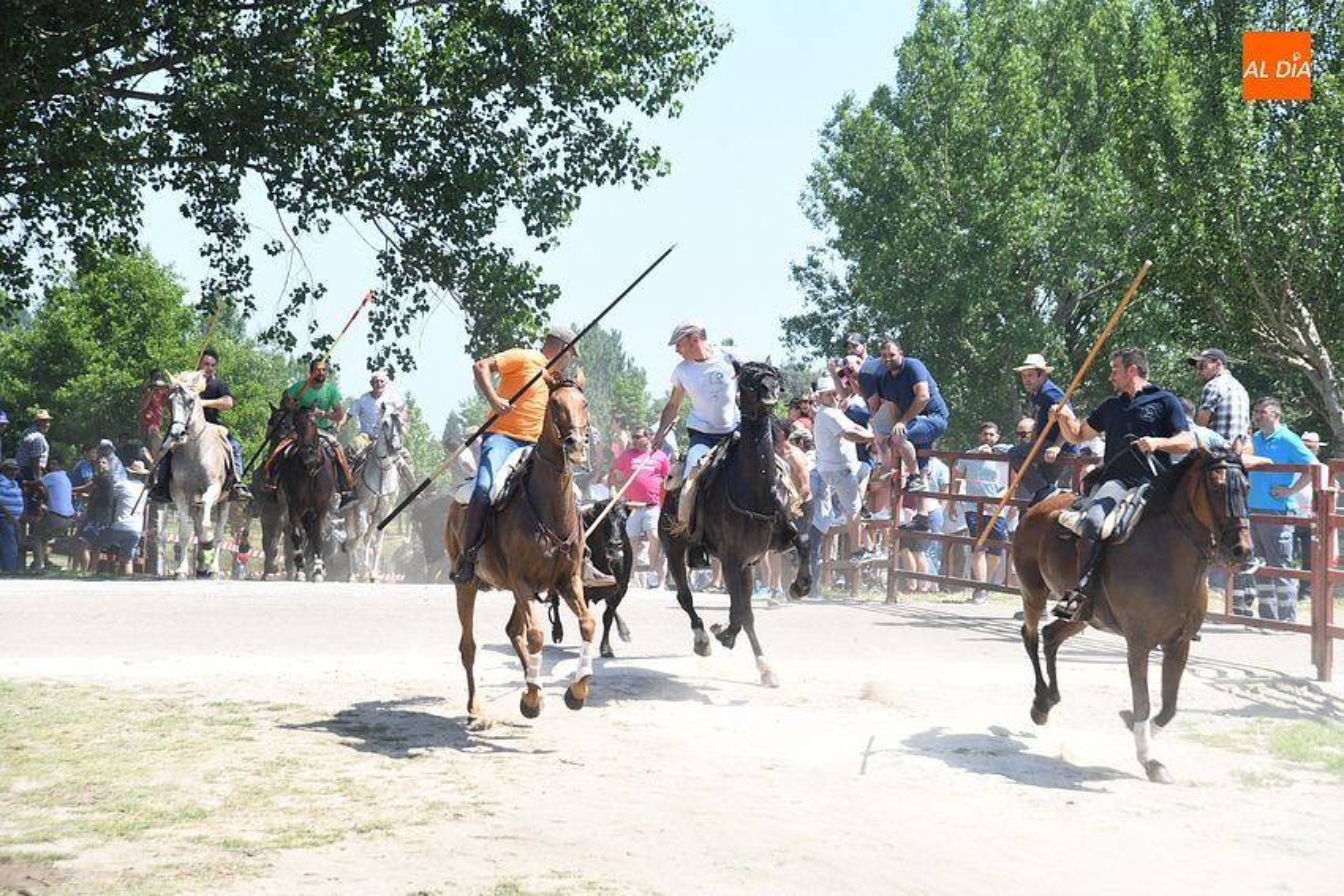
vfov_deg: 16.1
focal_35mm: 85
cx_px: 672
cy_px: 448
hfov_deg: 23.9
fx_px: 3174
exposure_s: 1/320
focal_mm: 85
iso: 200
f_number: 7.1
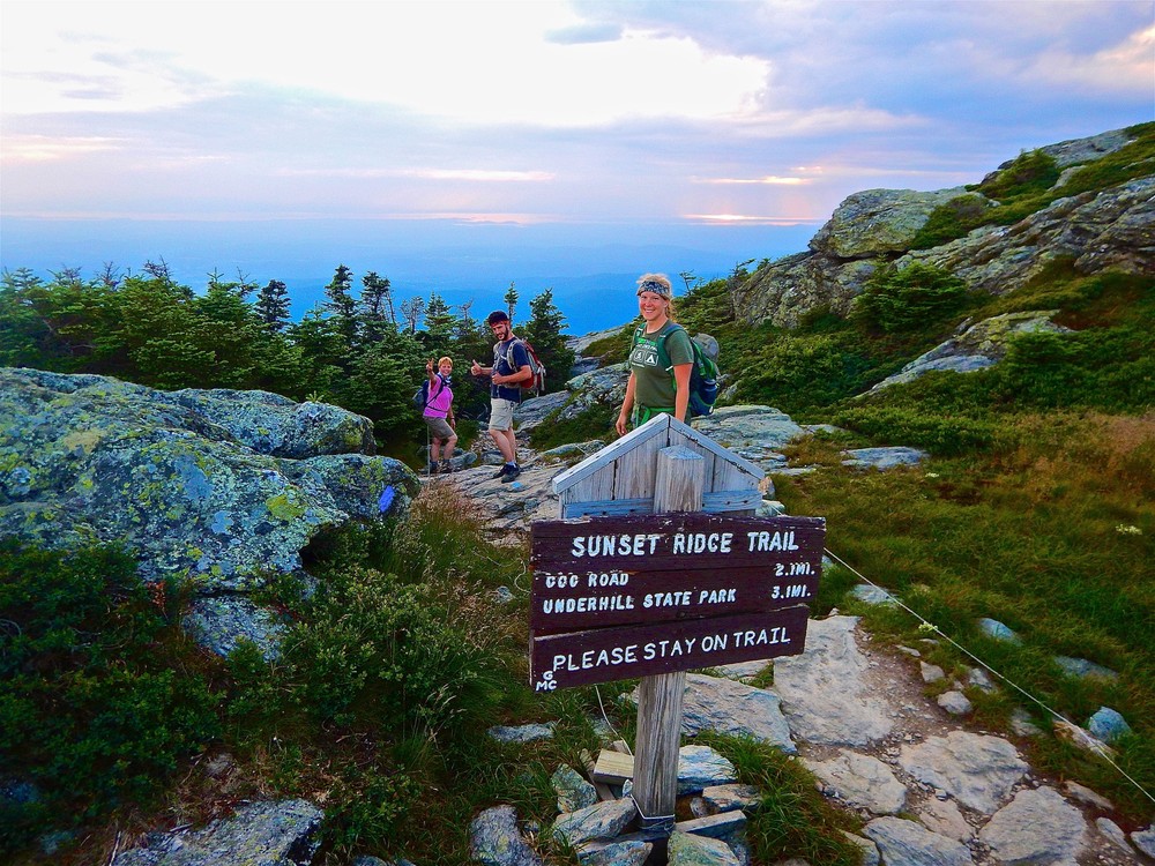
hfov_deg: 71.6
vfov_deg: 56.8
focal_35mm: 24
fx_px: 801
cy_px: 433
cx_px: 578
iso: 180
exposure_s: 1/250
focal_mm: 4.3
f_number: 2.8
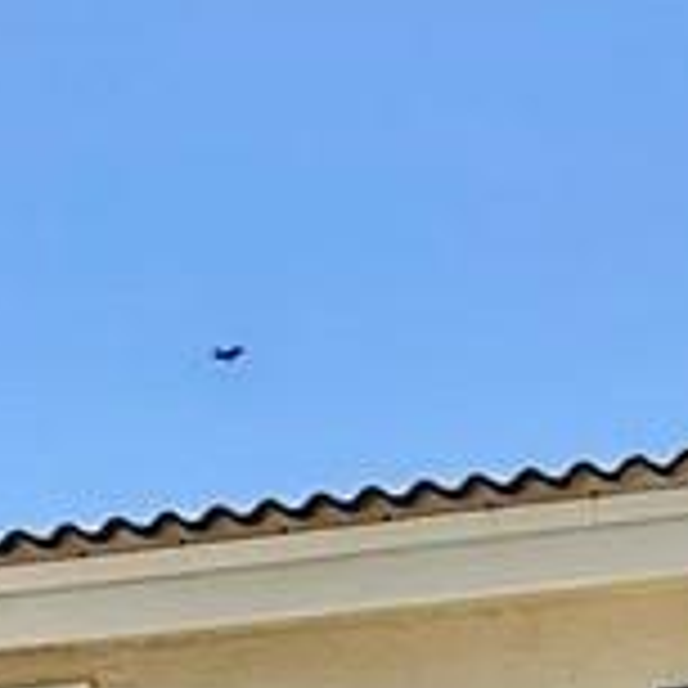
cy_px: 1533
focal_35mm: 129
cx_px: 1691
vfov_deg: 11.6
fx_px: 2901
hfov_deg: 11.2
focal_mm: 2.22
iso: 64
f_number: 2.2
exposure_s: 1/914
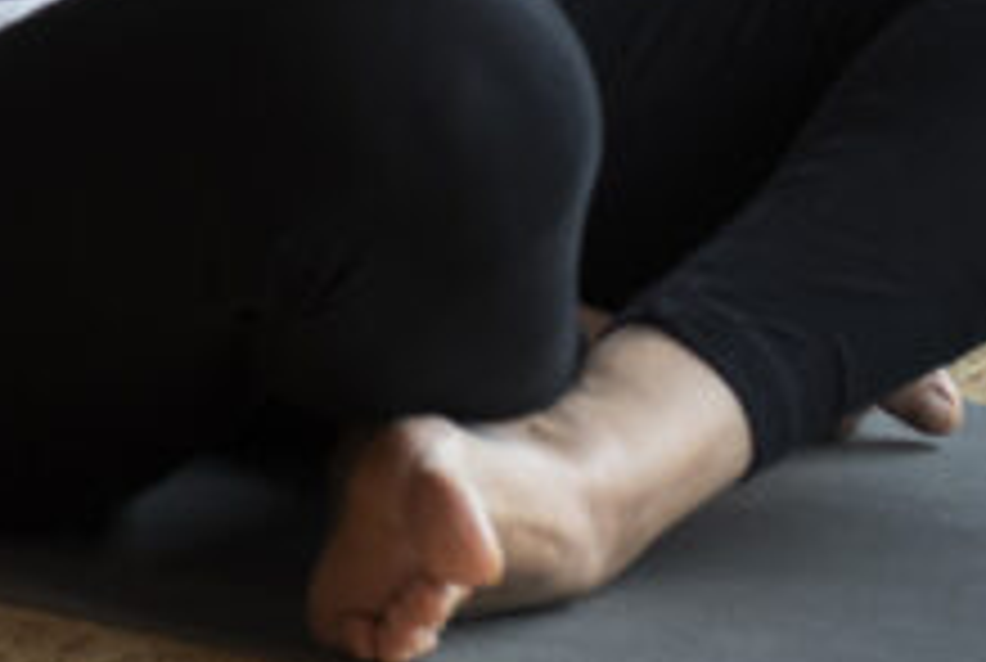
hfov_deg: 7.1
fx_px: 7684
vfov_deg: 4.9
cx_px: -815
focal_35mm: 280
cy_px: -612
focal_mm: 60
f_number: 2.8
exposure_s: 1/160
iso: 800
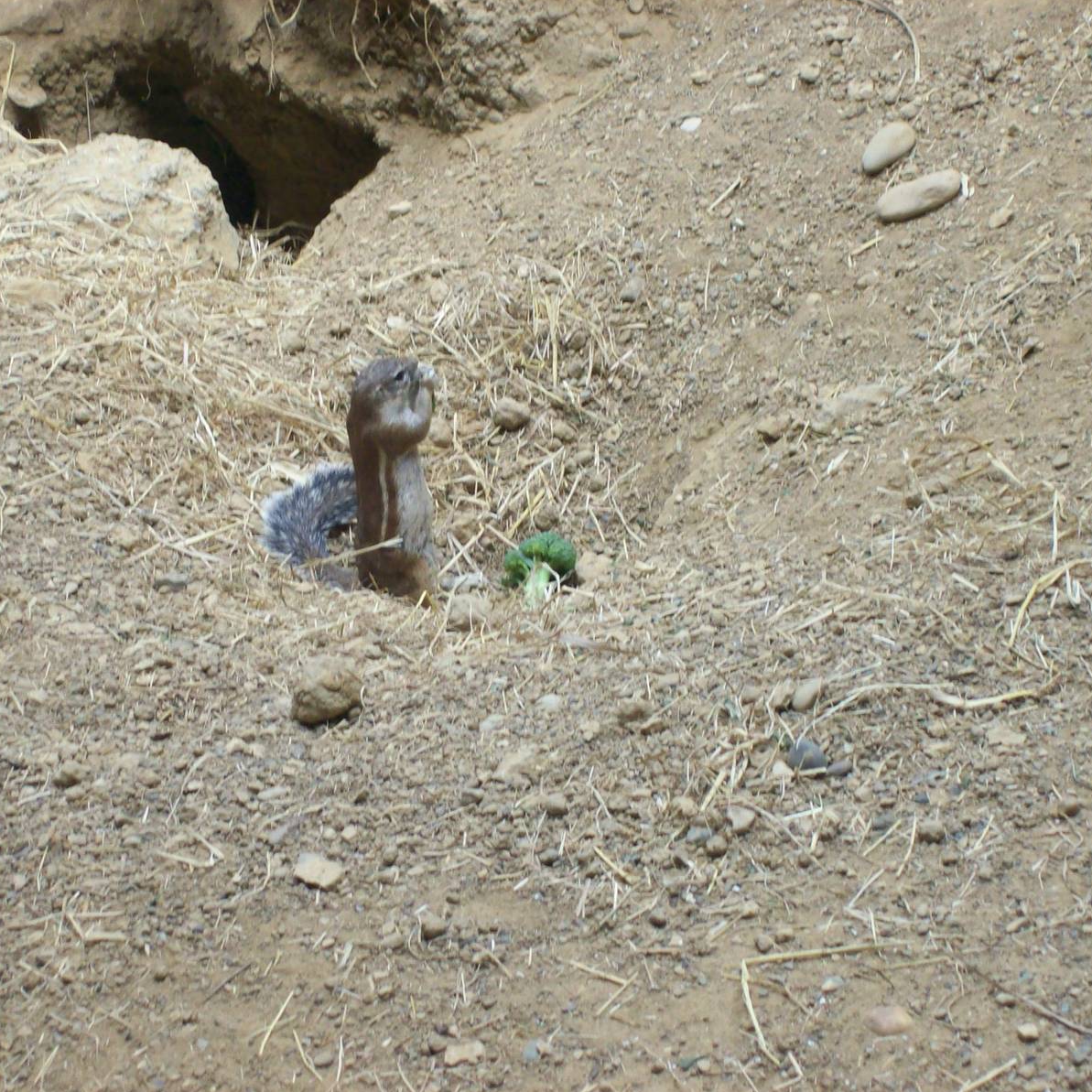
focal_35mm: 128
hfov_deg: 13.6
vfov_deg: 13.6
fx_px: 4568
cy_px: 546
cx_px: 476
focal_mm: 18
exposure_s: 1/57.2
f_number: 4.8
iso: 160
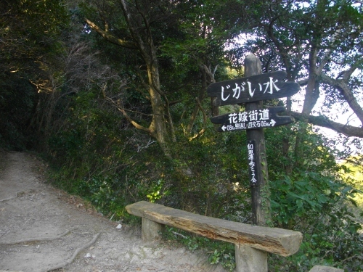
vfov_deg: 44.2
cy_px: 136
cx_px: 182
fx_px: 336
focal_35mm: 32
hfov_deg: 56.8
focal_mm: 5.7
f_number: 2.9
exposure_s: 1/100
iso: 129
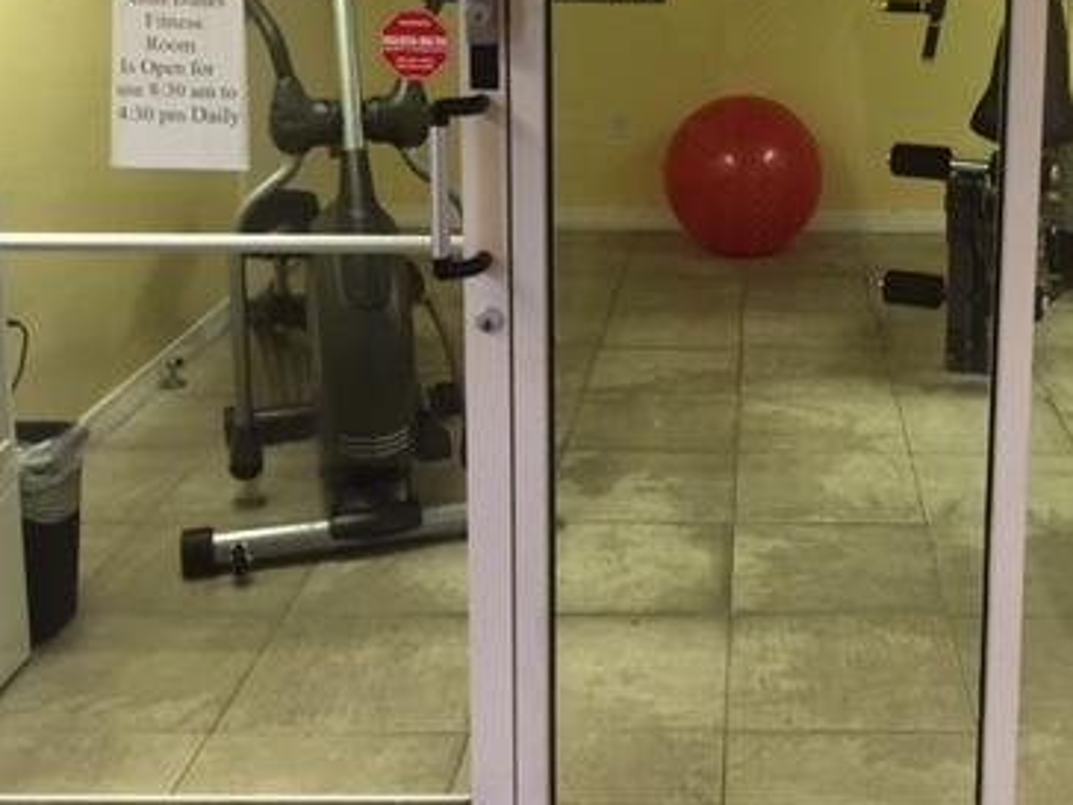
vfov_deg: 27.9
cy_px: 147
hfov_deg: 36.7
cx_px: 796
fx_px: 1581
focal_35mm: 51
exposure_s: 1/30
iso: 50
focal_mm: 4.15
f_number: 2.2
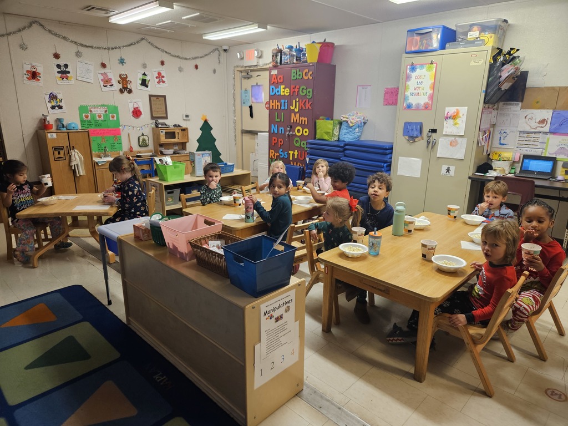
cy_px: 213
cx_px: 284
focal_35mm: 23
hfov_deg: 73.9
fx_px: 377
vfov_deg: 58.9
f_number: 1.8
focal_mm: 5.4
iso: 320
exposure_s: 1/120
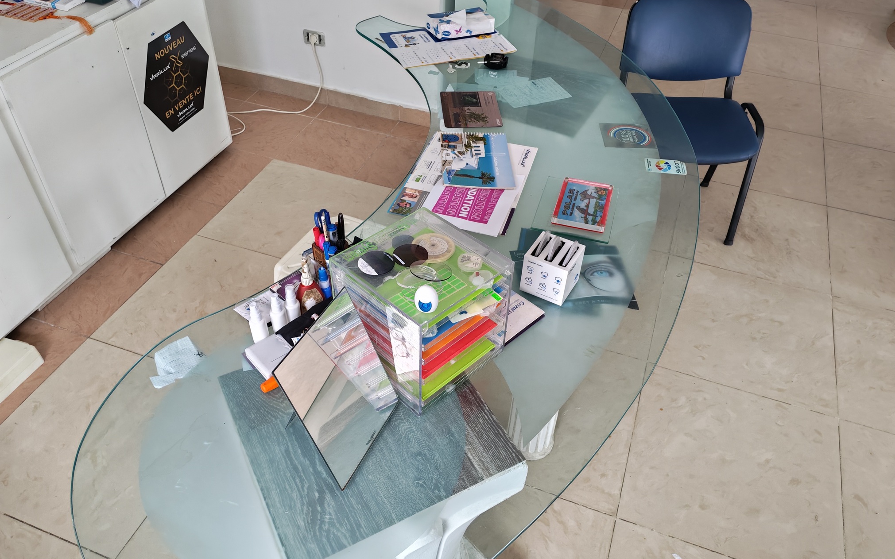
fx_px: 707
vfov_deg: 43.1
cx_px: 450
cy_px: 280
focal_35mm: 29
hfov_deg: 64.6
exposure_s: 1/100
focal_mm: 6.12
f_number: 1.9
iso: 500
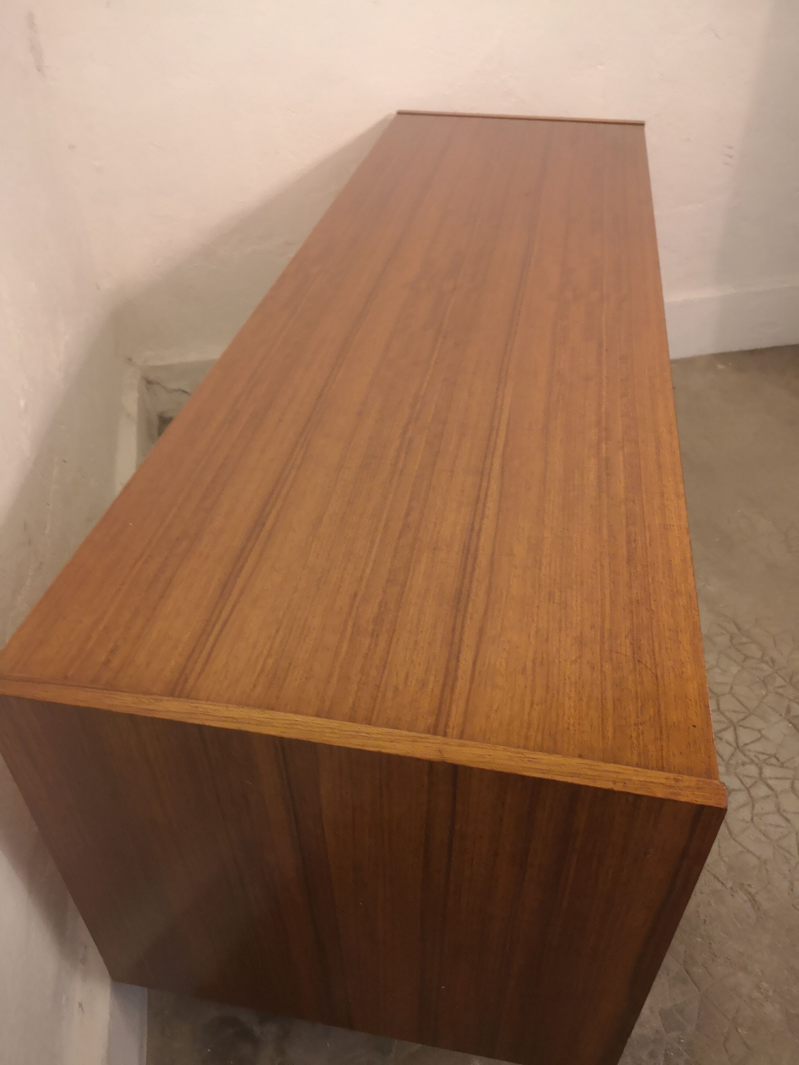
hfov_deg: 51.4
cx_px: 400
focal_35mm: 27
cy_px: 532
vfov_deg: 65.3
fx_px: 831
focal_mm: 3.95
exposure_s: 1/25
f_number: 1.8
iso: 400
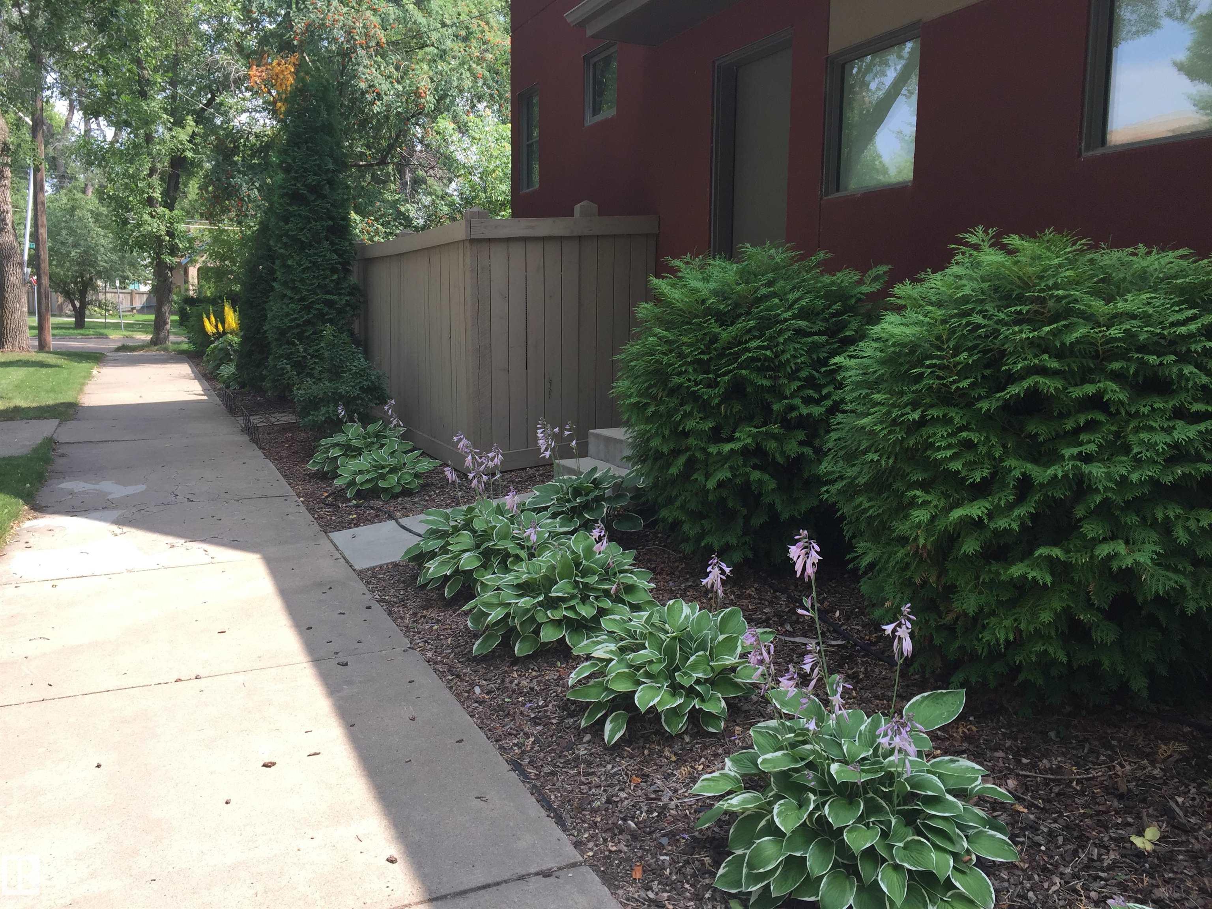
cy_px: 454
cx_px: 606
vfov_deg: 48.2
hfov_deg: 61.7
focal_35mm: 29
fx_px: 1015
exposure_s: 1/439
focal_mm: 4.15
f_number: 2.2
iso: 32
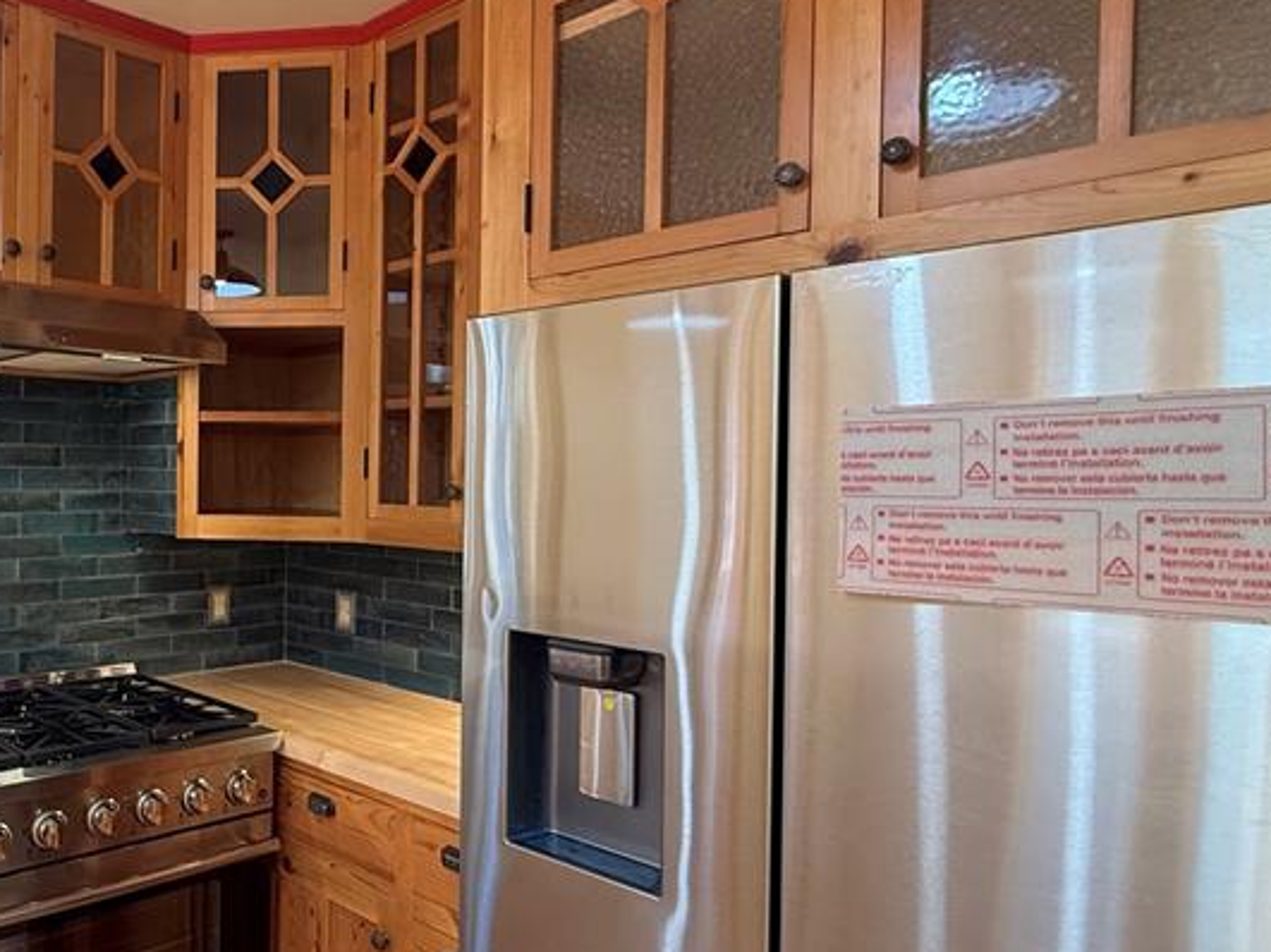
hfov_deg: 59.1
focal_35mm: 27
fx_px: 991
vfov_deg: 51.3
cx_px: 215
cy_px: 481
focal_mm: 2.22
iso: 320
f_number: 2.2
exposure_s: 1/120
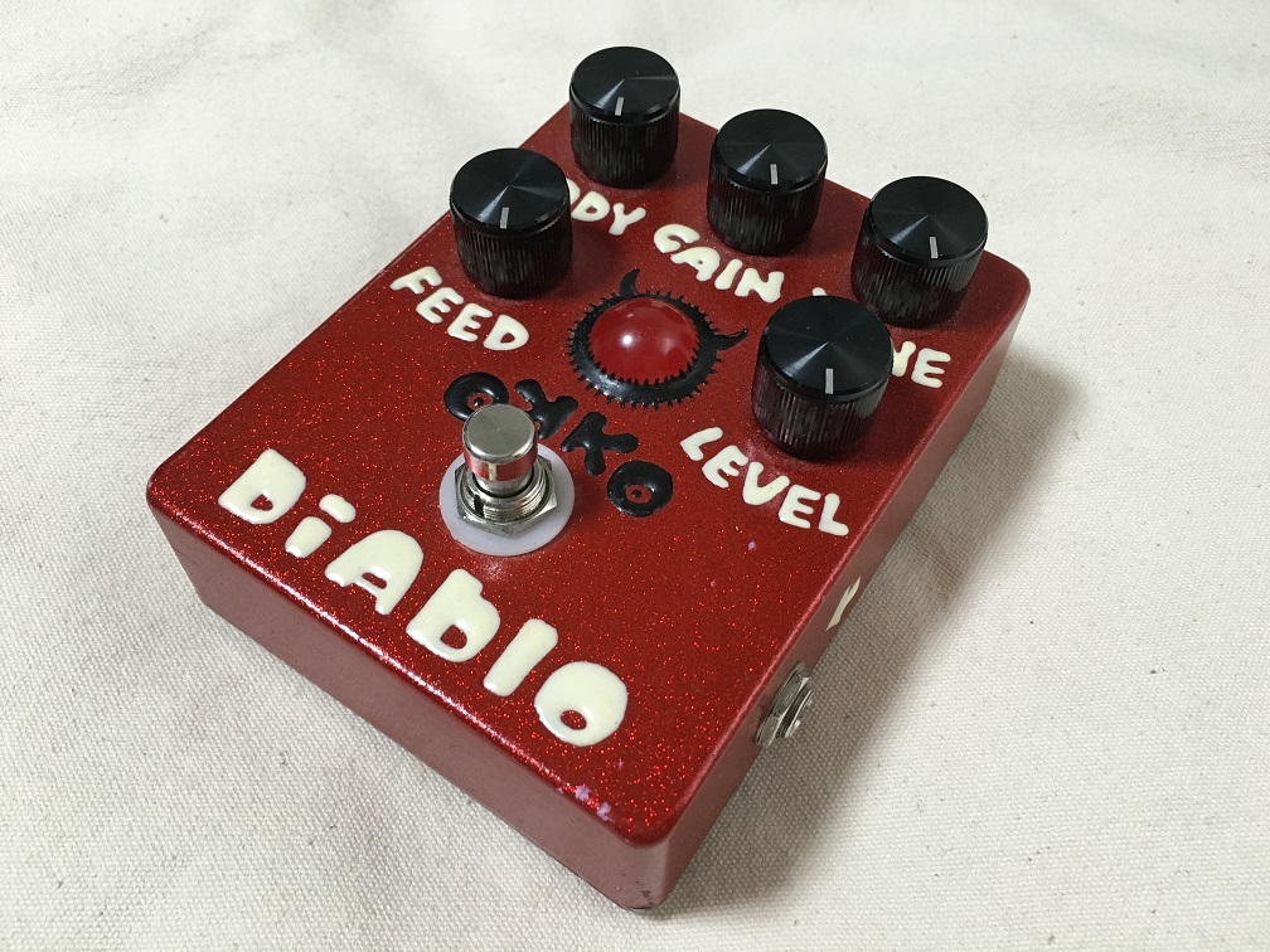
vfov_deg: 48.2
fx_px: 1064
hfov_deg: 61.7
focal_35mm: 29
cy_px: 476
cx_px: 635
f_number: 2.2
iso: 160
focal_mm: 4.15
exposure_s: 1/33
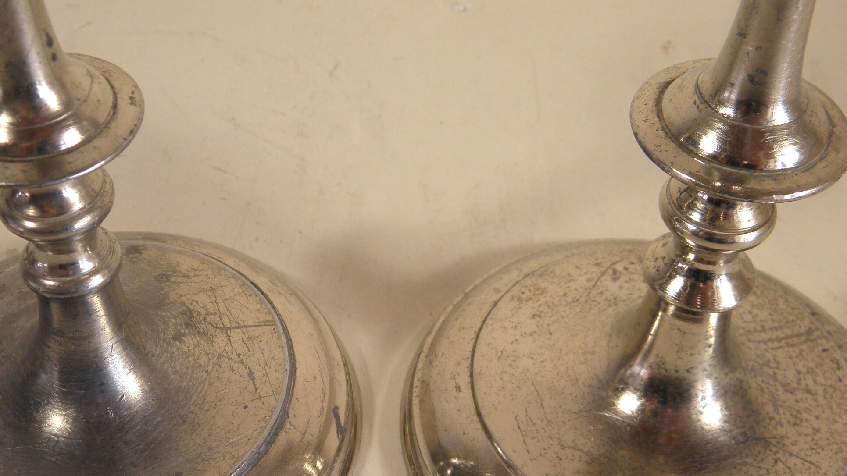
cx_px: 379
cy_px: 352
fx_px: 1168
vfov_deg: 22.8
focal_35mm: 52
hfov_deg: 39.8
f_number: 3.7
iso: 100
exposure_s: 1/80
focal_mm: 6.4
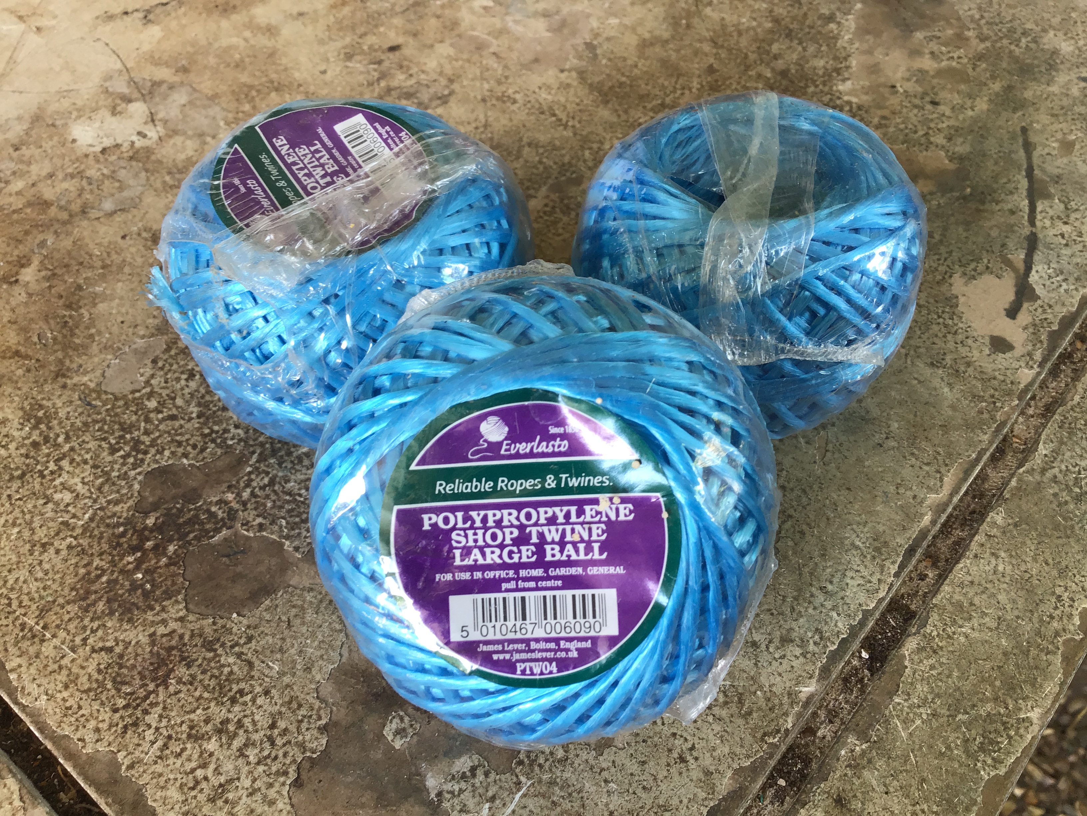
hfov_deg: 58.4
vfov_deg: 45.4
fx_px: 973
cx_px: 544
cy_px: 408
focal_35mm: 31
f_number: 2.4
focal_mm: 3.3
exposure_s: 1/33
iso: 32
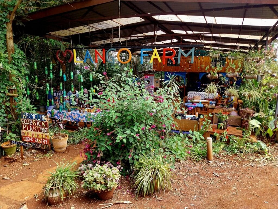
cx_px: 139
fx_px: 209
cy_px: 104
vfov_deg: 53.1
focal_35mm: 26
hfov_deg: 67.3
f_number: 1.8
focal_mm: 4
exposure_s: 1/100
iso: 32
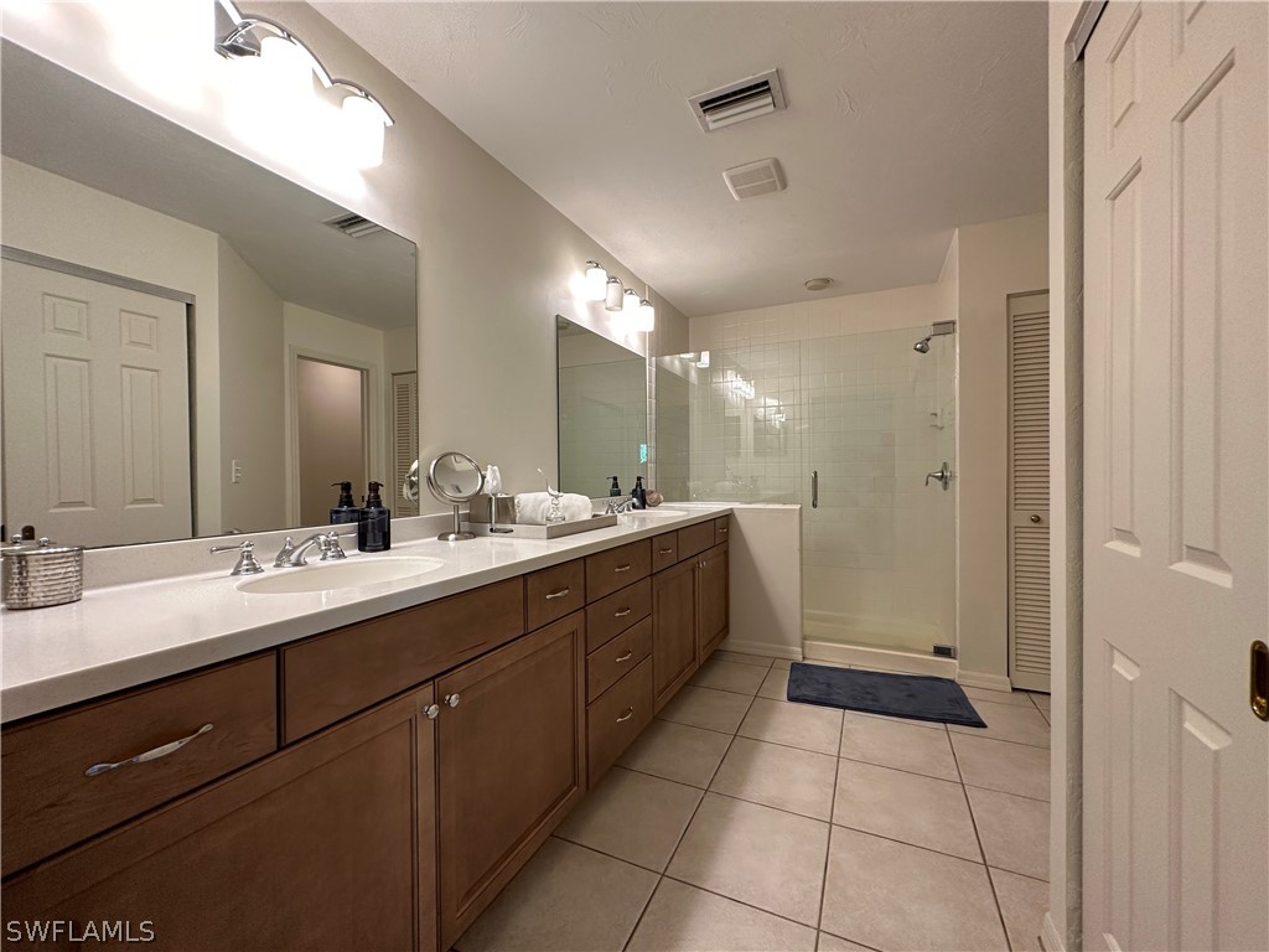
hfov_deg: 102.1
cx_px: 634
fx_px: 513
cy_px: 476
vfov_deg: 85.7
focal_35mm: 14
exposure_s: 1/60
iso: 160
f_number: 2.2
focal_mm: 2.22
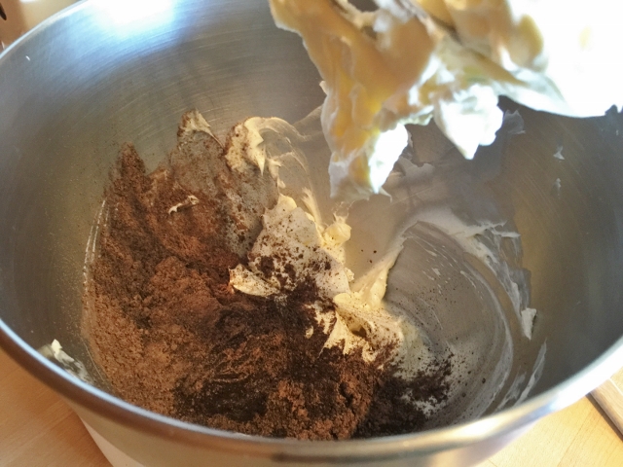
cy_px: 234
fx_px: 522
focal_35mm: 29
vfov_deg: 48.2
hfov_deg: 61.7
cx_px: 312
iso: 125
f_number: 2.2
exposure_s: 1/8
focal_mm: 4.15
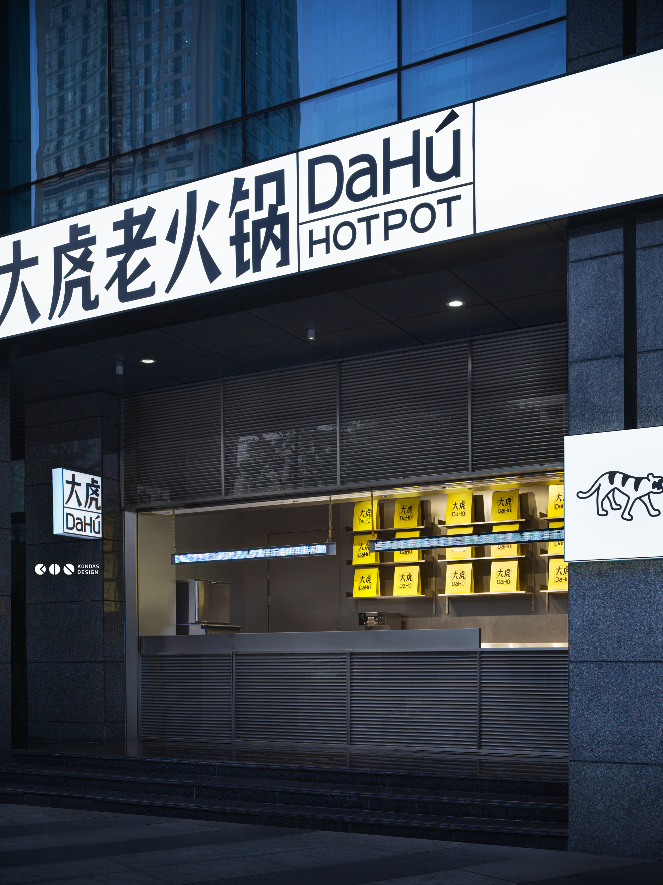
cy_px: 442
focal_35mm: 39
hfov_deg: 36.8
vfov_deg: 47.9
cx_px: 332
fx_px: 996
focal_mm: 50
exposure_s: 1/10
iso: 100
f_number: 8
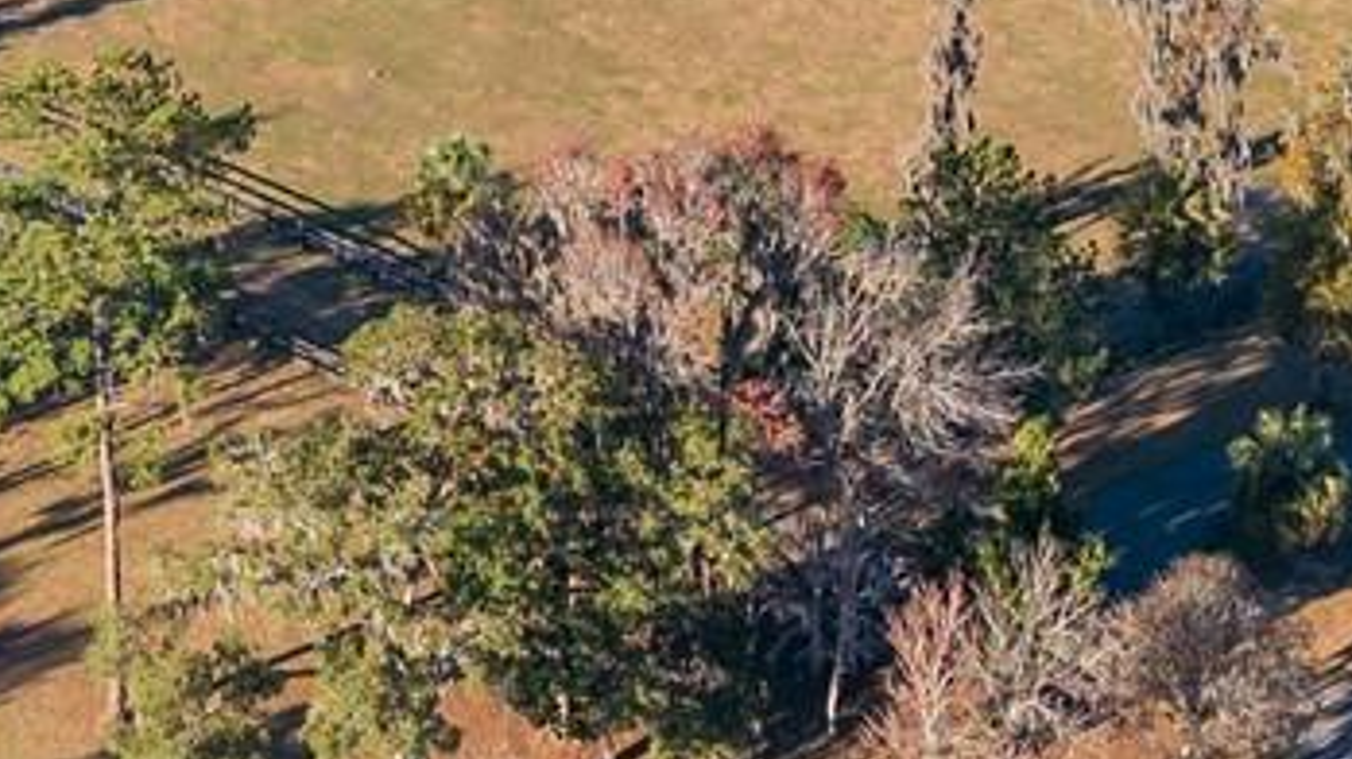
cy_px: -62
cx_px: 643
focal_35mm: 120
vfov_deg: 10.0
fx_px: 4300
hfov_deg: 17.9
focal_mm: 8.67
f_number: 1.8
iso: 250
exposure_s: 1/3000
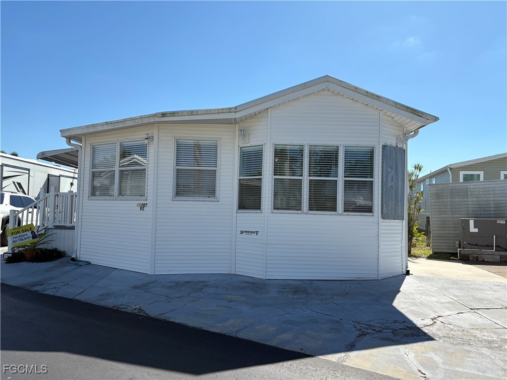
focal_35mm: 26
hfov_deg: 67.3
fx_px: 381
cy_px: 190
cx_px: 254
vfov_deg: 53.1
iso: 50
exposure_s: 1/4065
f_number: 1.6
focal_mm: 5.96
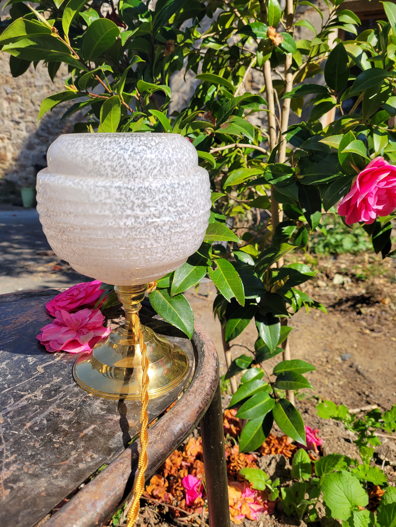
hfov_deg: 53.1
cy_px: 264
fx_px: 397
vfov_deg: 67.3
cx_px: 198
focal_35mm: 26
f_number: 1.8
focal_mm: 5.4
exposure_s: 1/1868
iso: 40
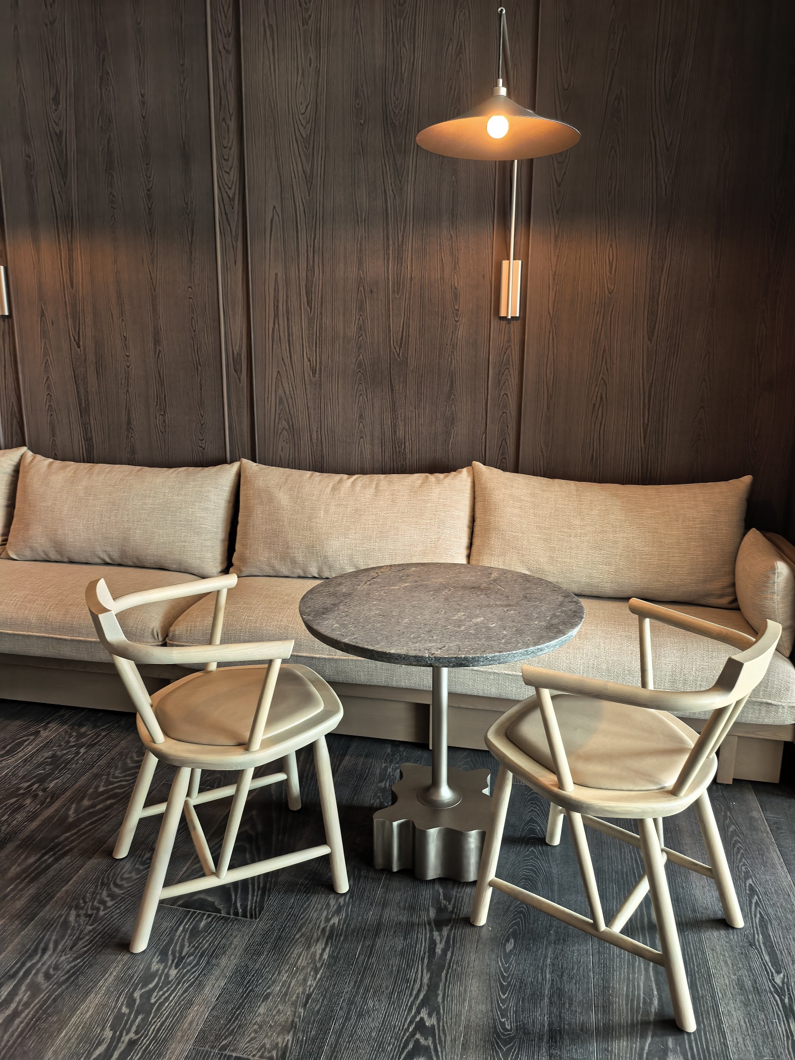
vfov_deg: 71.6
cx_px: 398
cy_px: 530
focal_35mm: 24
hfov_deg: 56.8
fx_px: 735
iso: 160
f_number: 1.4
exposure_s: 1/50
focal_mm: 6.98
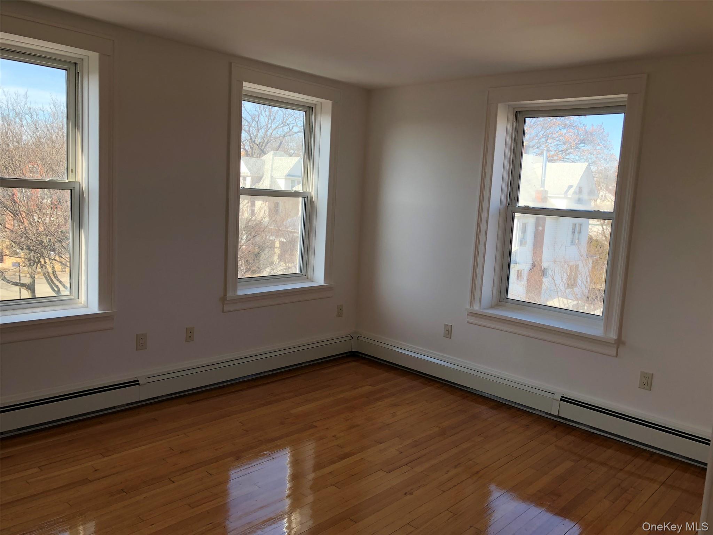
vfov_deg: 49.7
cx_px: 356
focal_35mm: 28
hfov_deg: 63.4
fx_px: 577
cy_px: 268
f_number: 1.8
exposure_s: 1/206
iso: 20
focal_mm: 3.99
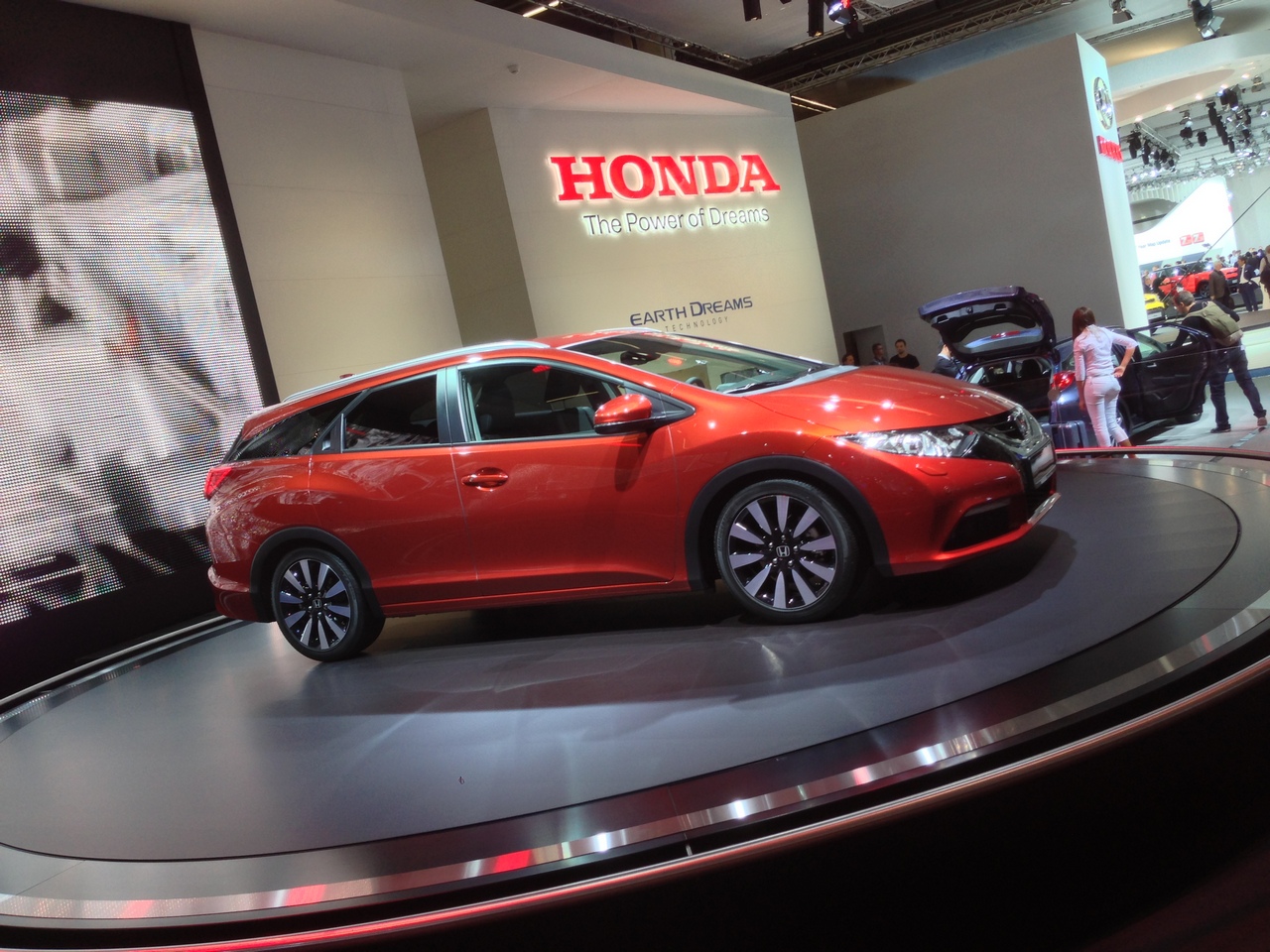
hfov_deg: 55.4
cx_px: 635
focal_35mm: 33
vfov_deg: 42.9
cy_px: 476
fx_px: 1211
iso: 50
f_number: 2.4
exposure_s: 1/40
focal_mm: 4.13
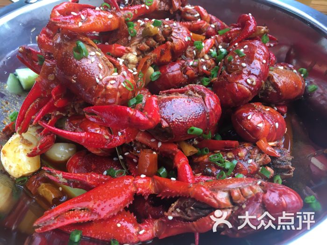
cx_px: 164
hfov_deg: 61.7
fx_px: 274
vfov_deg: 48.2
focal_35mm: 29
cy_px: 122
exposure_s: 1/33
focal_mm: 4.15
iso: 25
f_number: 2.2
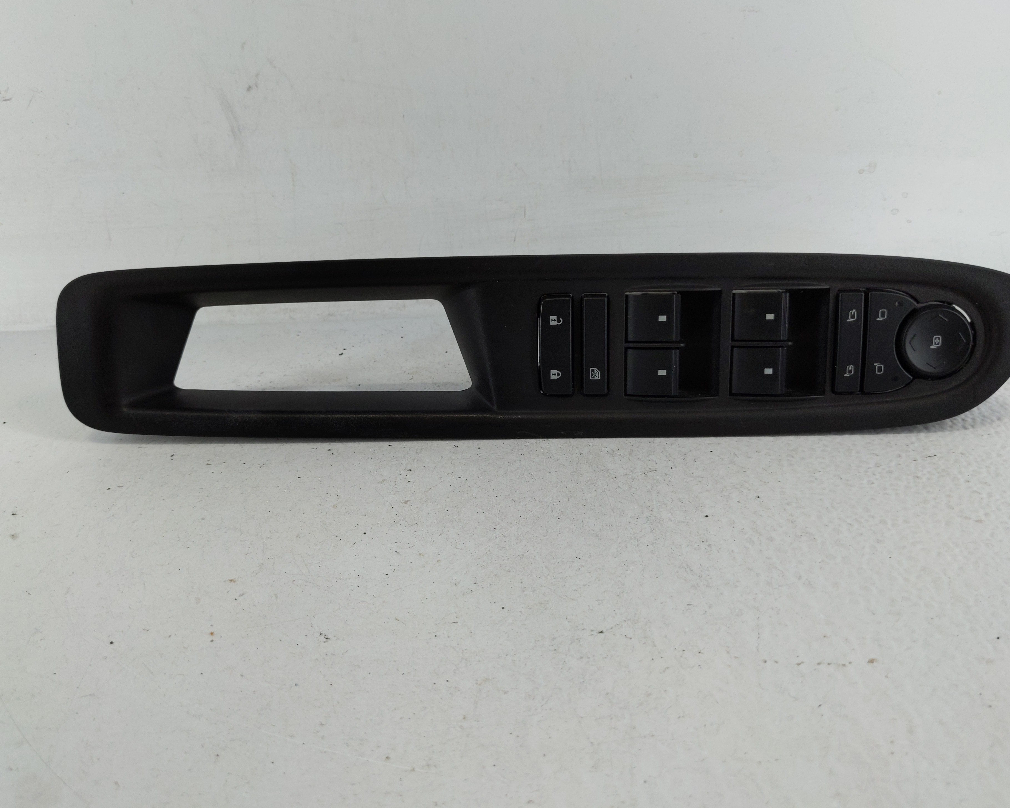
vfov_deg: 53.2
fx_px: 807
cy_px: 397
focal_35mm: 27
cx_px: 515
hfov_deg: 64.1
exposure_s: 1/145
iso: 62
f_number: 1.73
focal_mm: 4.38
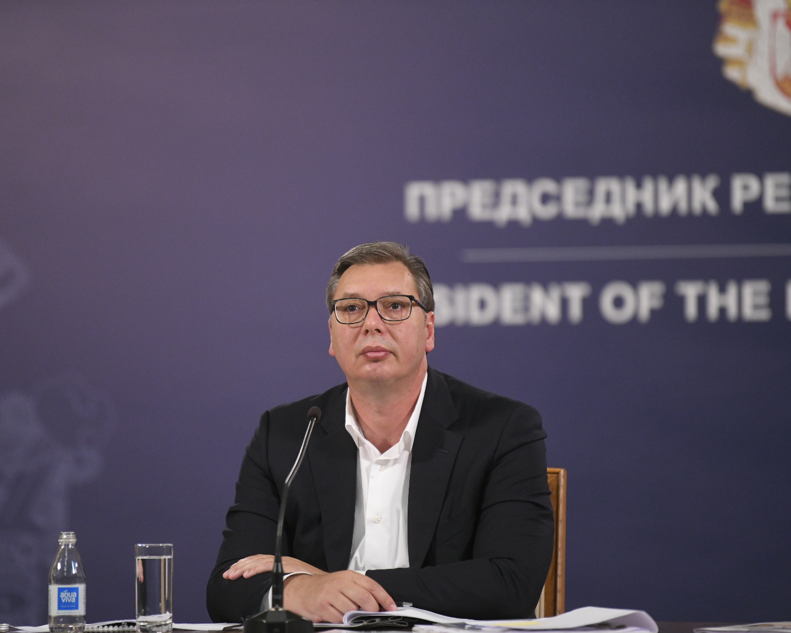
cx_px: 342
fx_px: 5291
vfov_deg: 6.8
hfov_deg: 8.5
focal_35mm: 226
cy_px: 316
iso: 3200
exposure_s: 1/250
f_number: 2.8
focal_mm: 200
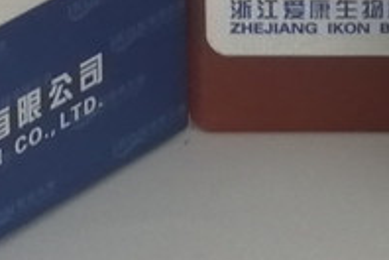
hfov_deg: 6.9
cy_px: -152
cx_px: 177
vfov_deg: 4.6
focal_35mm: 299
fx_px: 3231
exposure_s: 1/33.3
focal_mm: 3.64
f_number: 1.8
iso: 80
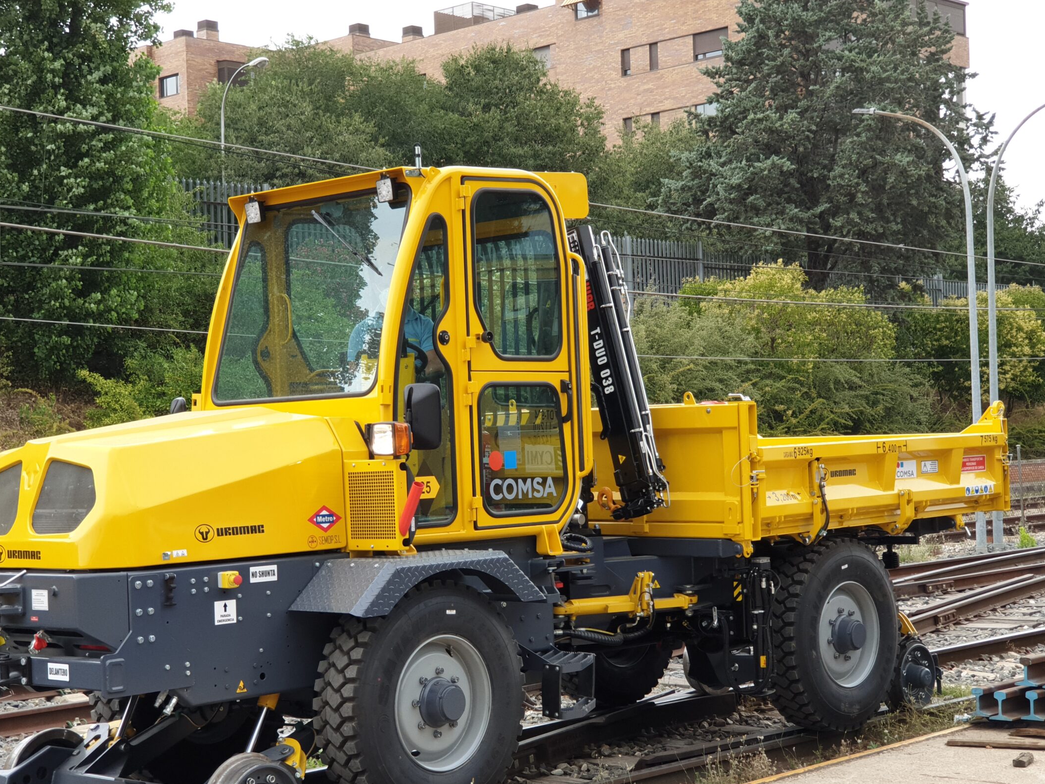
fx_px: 1902
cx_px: 558
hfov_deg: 30.7
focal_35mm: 63
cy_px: 458
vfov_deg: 23.3
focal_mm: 6
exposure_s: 1/100
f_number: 2.4
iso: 32
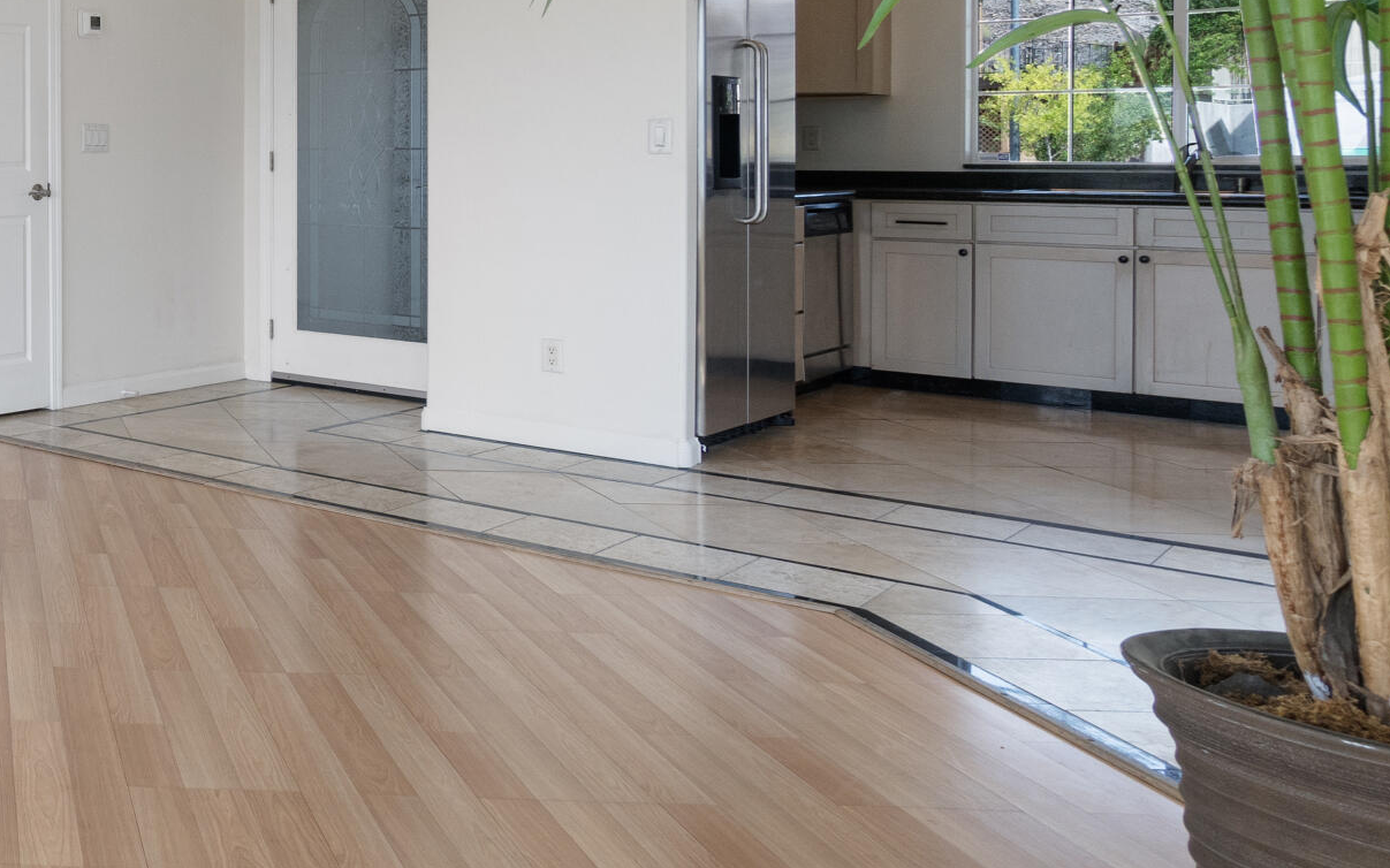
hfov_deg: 41.1
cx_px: -146
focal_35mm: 38
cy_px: 178
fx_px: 1439
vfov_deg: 32.7
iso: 1250
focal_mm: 10
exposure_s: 1/60
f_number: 8
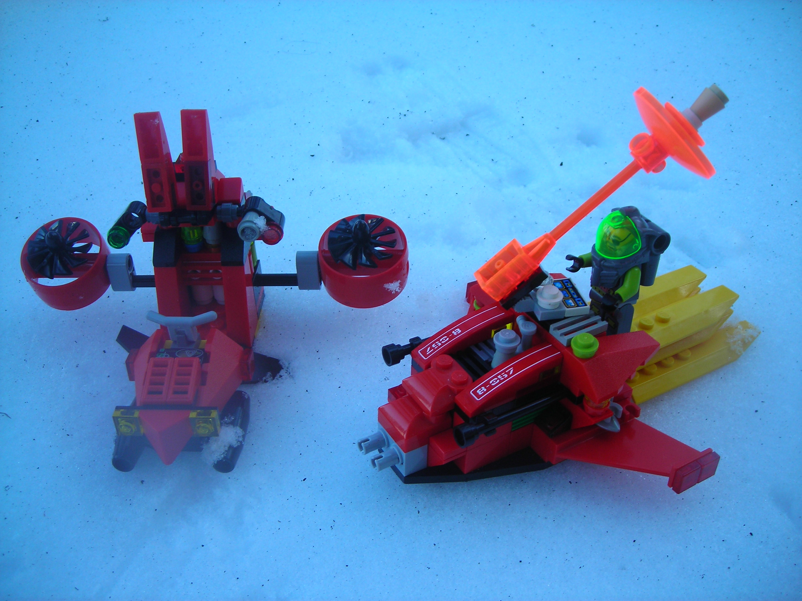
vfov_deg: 37.7
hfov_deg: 49.0
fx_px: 880
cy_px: 300
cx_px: 401
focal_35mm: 38
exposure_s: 1/73.4
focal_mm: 6.3
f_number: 3.2
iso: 50
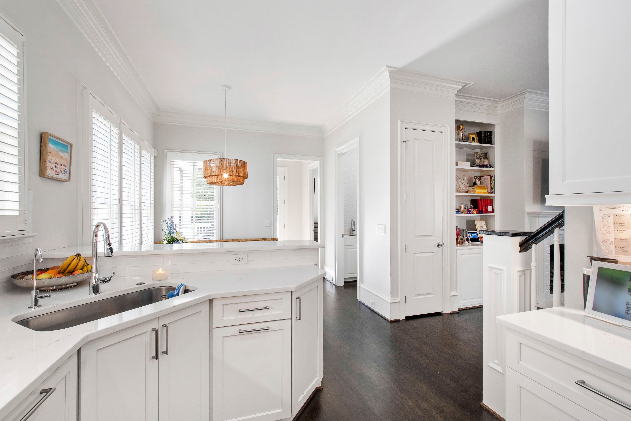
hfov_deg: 100.4
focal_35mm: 15
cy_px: 210
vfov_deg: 77.3
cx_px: 316
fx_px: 263
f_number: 8
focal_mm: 10
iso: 100
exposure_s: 1/4
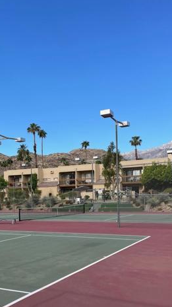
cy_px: 193
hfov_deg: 30.0
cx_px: 47
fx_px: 317
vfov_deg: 51.1
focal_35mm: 39
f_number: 1.6
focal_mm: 4.2
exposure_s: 1/2398
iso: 32
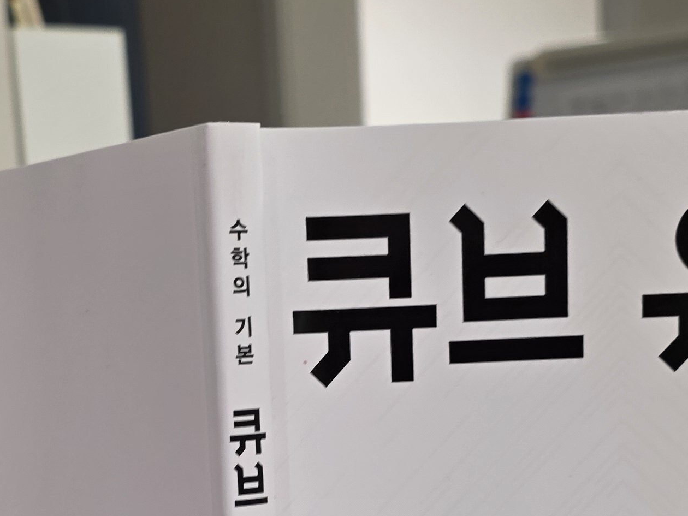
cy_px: 499
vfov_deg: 19.7
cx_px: 295
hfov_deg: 26.6
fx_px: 1451
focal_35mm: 73
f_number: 1.7
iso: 100
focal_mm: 6.25
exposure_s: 1/60
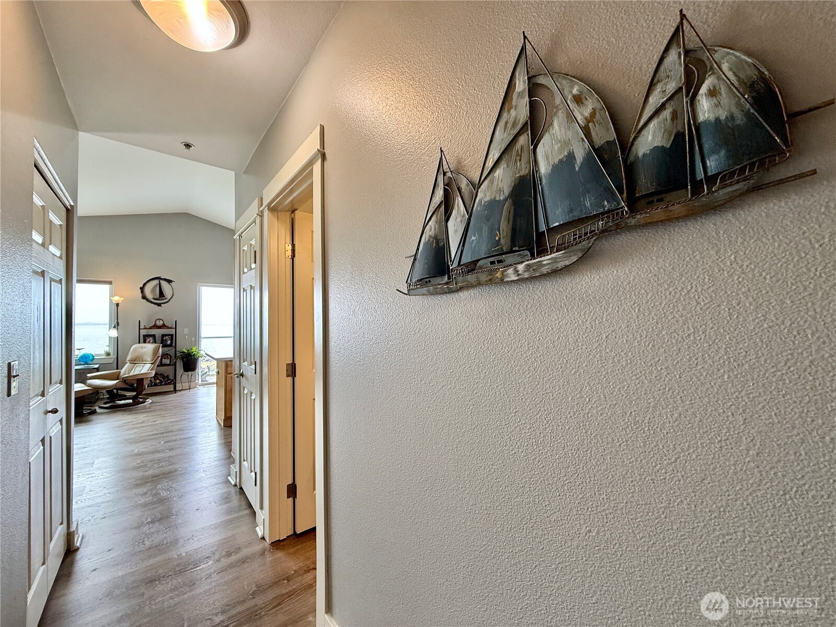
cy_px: 314
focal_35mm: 14
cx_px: 418
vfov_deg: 85.7
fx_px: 338
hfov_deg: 102.1
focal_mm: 2.22
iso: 250
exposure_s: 1/120
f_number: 2.2
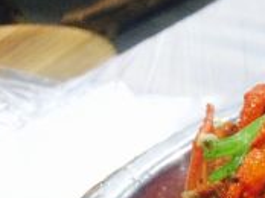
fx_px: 894
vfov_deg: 11.4
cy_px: 395
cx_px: 521
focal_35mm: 117
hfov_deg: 14.2
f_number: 2.2
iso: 250
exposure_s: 1/20
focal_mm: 4.15
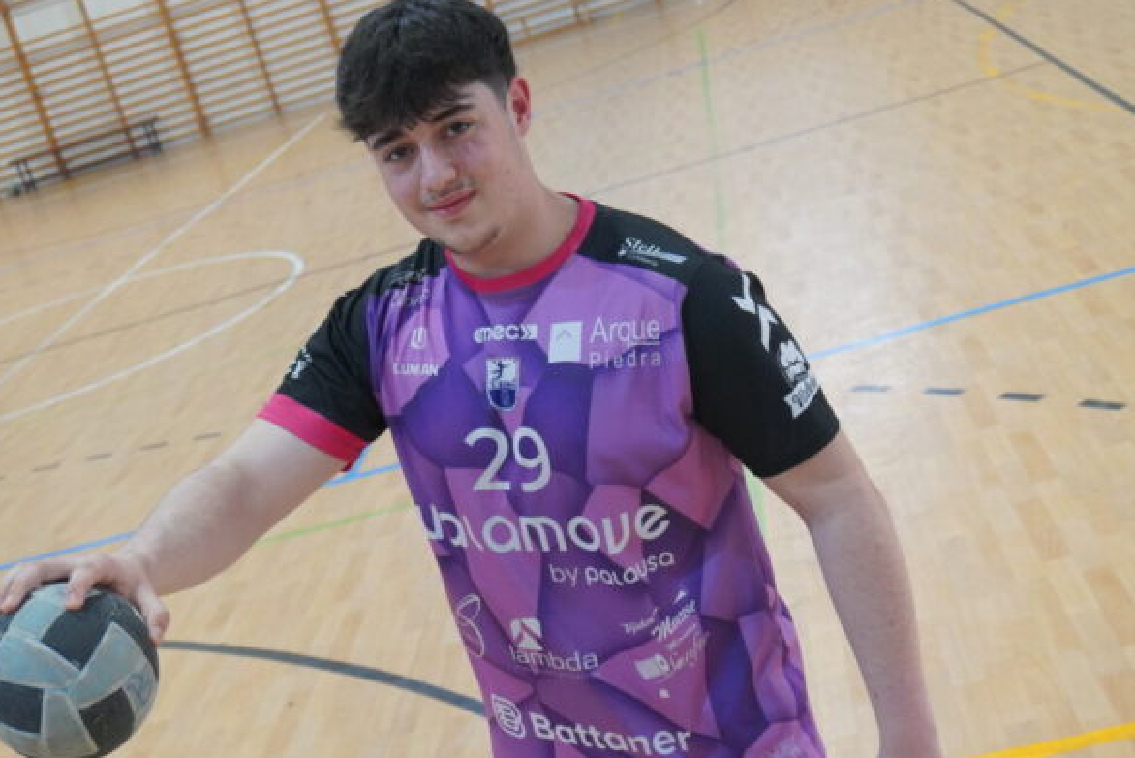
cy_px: 407
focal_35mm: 55
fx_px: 1734
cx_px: 500
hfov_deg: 36.2
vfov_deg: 24.6
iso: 2500
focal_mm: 28
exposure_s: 1/160
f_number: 4.5
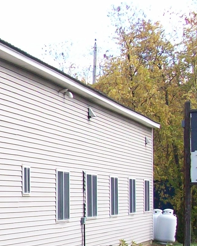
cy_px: 181
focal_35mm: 137
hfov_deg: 10.6
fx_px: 998
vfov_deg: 14.0
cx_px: -147
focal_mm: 5.7
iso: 64
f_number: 2.8
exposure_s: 1/263
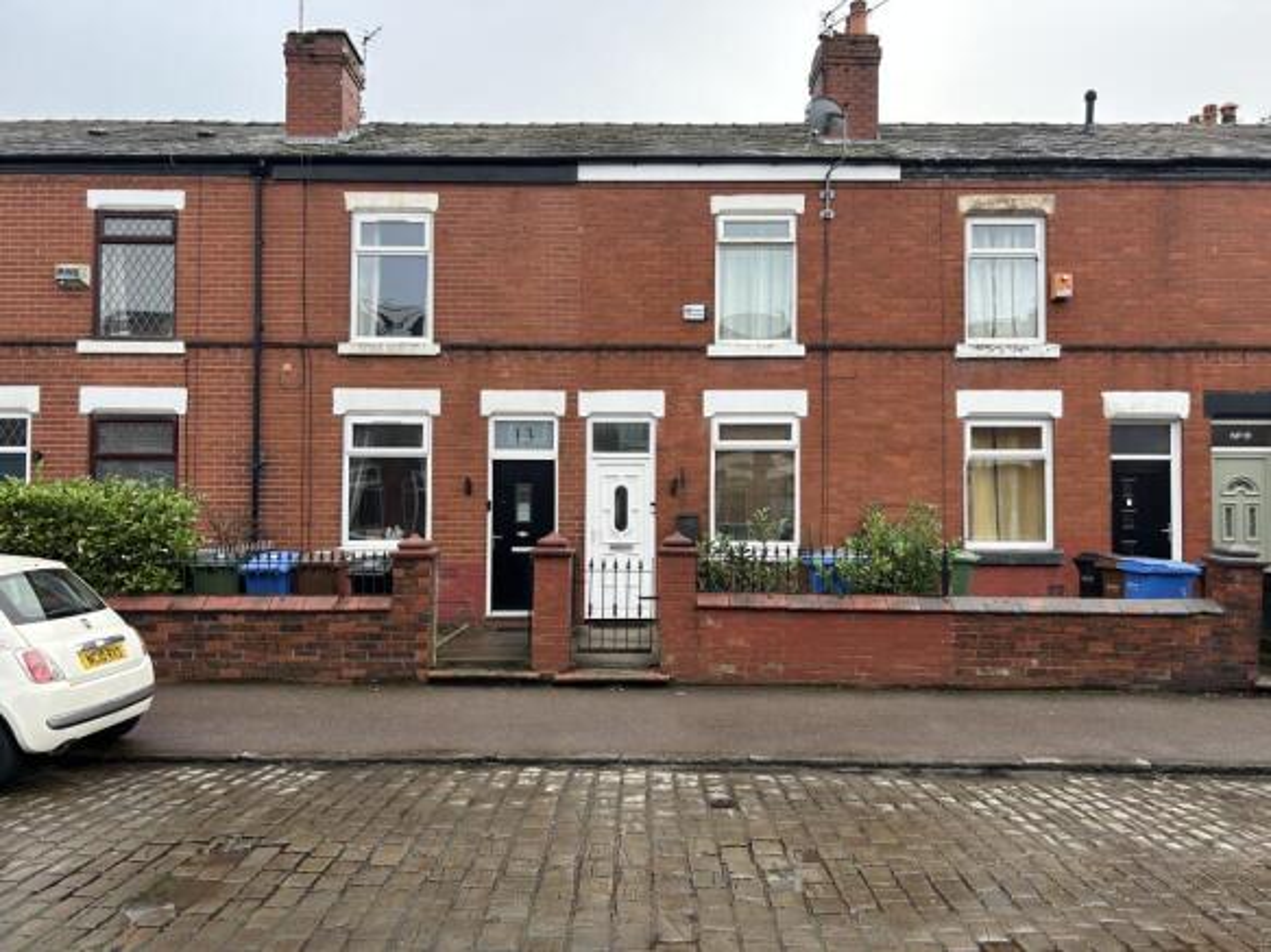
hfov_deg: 67.3
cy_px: 476
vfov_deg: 53.0
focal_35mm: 26
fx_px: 954
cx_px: 636
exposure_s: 1/289
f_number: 1.5
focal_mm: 5.7
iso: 50
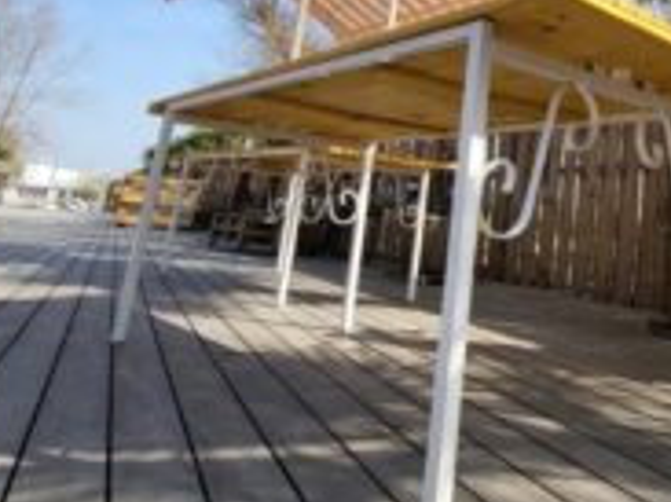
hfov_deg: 53.0
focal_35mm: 32
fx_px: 620
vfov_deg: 39.9
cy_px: 26
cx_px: 539
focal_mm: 1.74
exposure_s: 1/732
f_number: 2.2
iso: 32
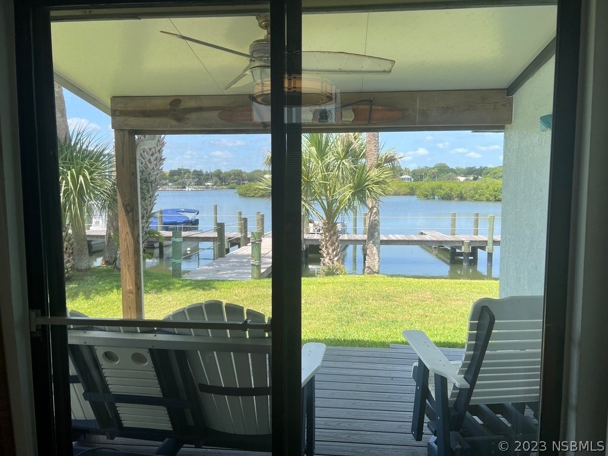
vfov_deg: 53.1
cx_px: 304
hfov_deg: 67.3
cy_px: 228
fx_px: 457
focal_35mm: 26
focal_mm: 5.7
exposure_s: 1/1266
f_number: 1.5
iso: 50
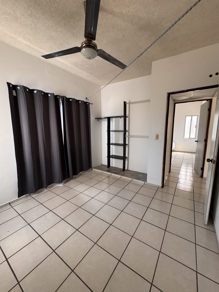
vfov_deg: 102.1
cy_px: 146
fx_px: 118
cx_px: 110
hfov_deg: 85.7
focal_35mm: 14
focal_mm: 2.22
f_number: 2.2
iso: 200
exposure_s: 1/99
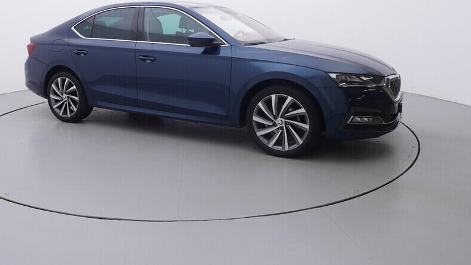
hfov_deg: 62.5
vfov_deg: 37.3
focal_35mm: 31
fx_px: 383
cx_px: 186
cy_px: 68
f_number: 5
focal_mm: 15
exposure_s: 1/80
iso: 200
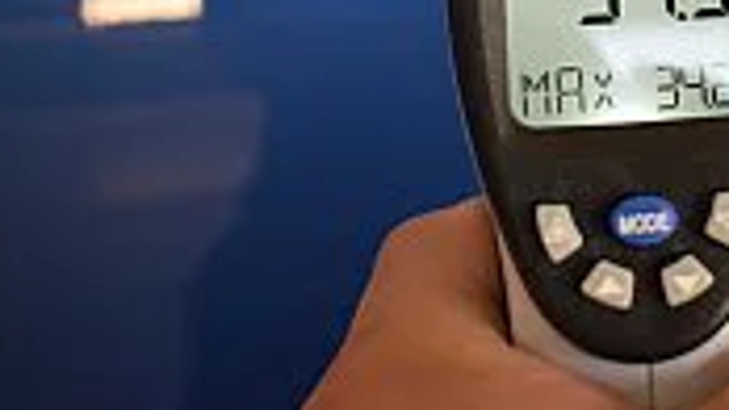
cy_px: -61
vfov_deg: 17.8
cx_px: 691
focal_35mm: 65
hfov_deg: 30.5
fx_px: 1257
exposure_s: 1/125
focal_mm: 18
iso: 1000
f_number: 4
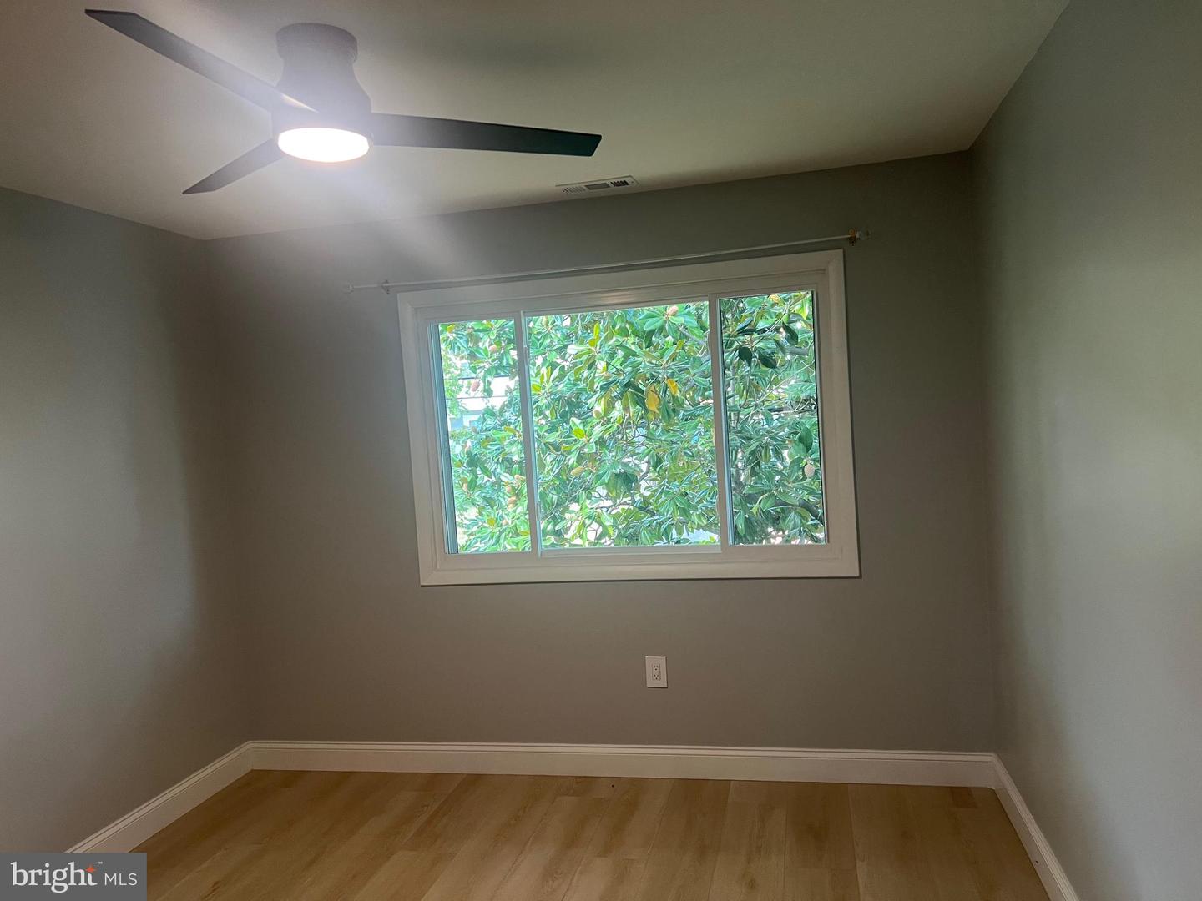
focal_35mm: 26
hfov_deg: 67.3
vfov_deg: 53.1
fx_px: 903
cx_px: 601
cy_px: 450
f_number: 1.5
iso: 160
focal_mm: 5.7
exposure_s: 1/60
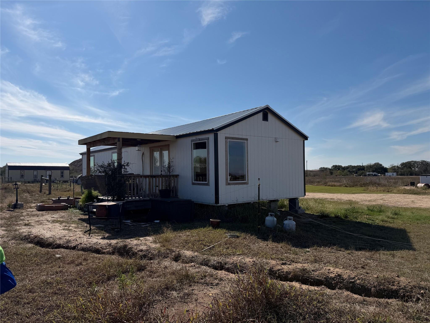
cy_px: 162
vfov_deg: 56.8
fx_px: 298
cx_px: 215
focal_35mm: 24
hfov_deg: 71.6
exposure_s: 1/10309
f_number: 1.78
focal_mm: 6.76
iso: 80
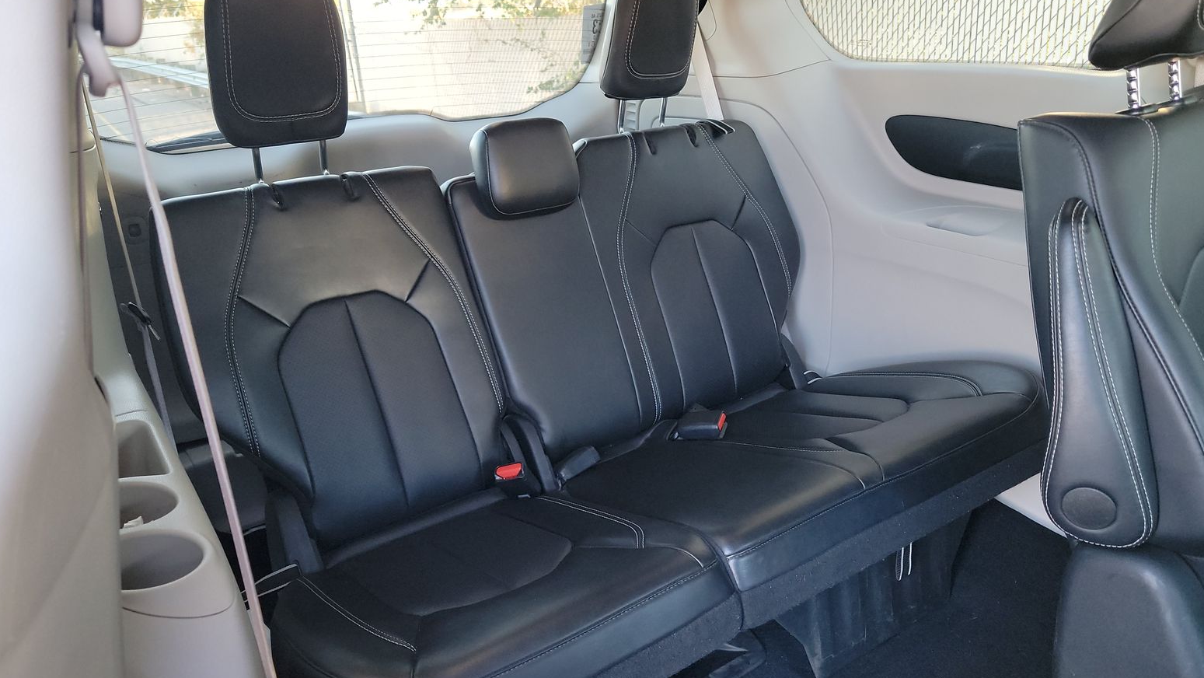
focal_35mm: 27
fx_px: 862
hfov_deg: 69.8
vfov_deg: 42.9
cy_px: 370
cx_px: 602
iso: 670
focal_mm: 6.7
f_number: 1.8
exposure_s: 1/59
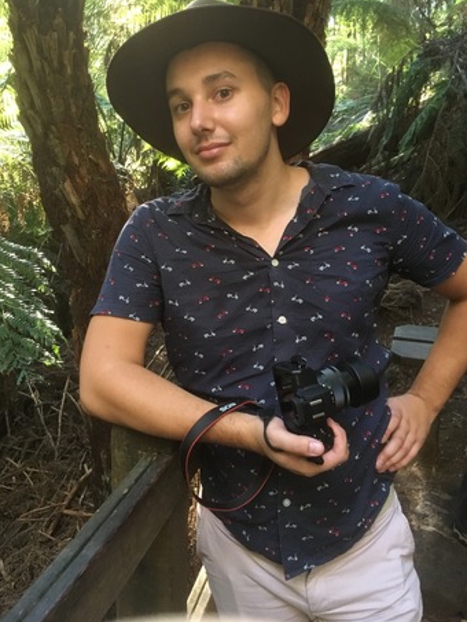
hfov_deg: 44.2
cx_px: 219
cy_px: 286
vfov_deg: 56.7
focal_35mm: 32
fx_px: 575
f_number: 2.2
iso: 200
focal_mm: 4.15
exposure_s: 1/25
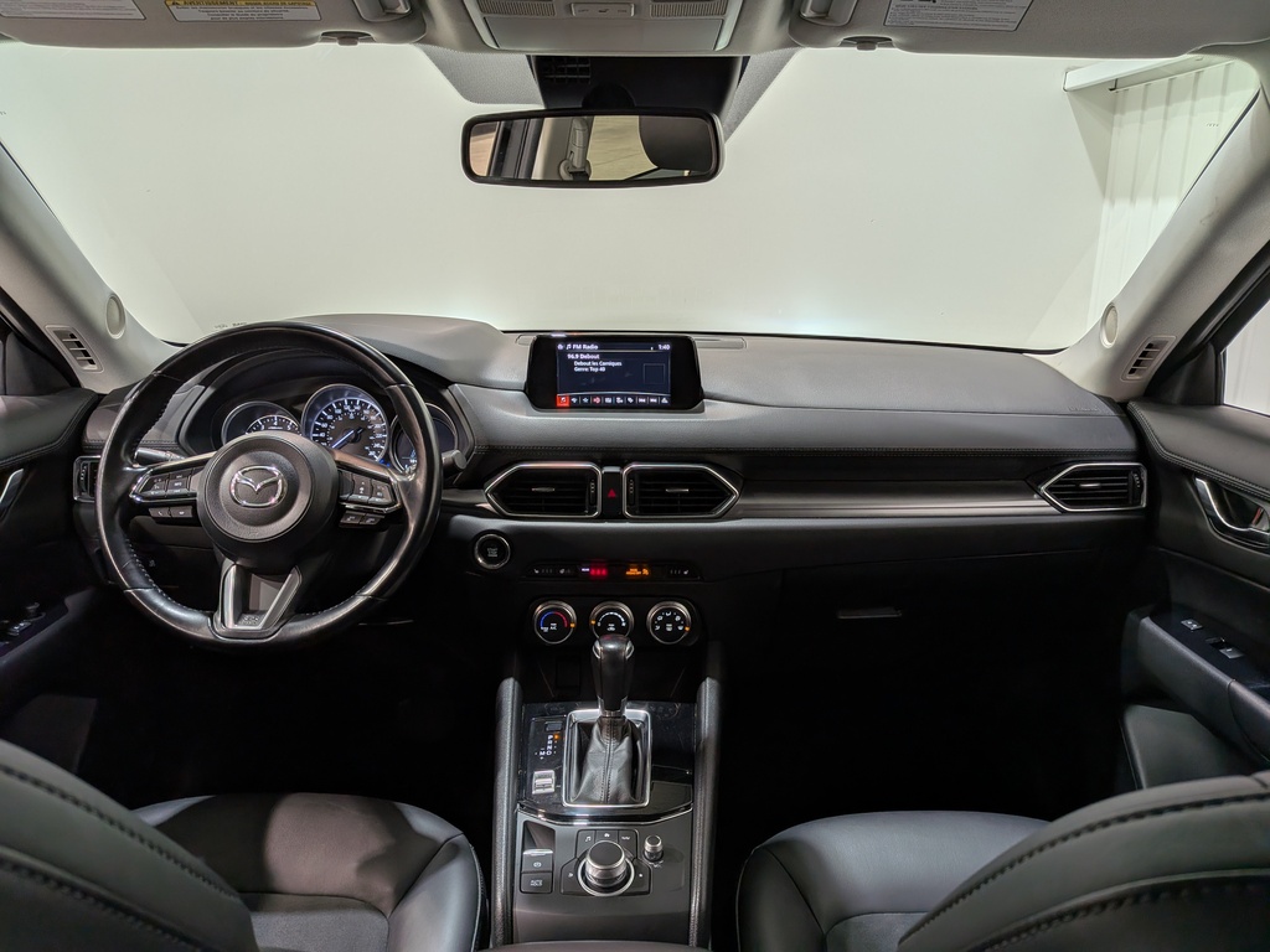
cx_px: 635
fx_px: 881
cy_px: 476
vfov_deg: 56.8
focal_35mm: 24
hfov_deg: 71.6
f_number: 1.7
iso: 29
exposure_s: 1/136
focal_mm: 4.53
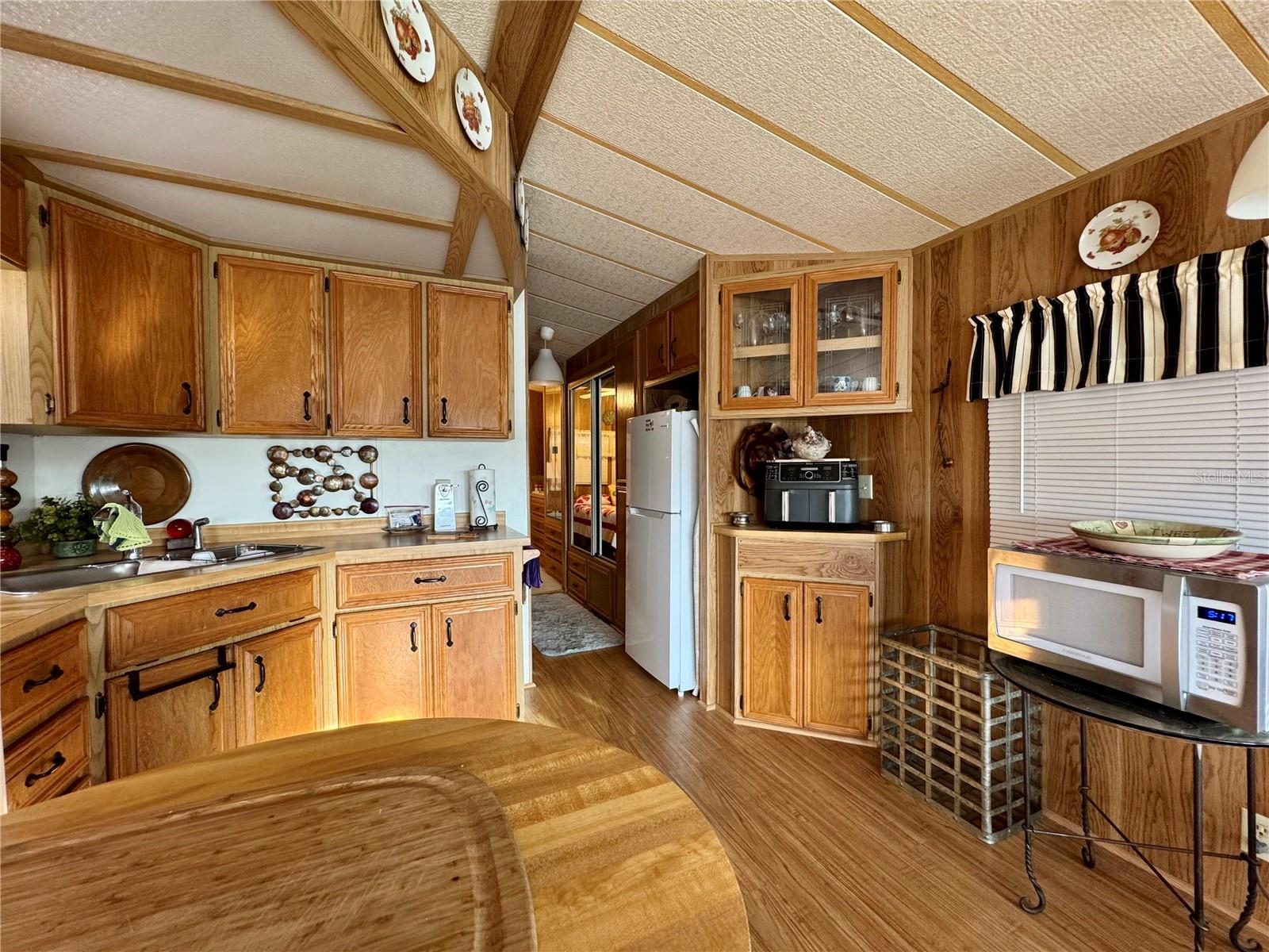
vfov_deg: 85.7
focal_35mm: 14
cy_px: 476
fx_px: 513
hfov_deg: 102.1
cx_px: 634
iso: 250
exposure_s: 1/60
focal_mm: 2.22
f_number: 2.2
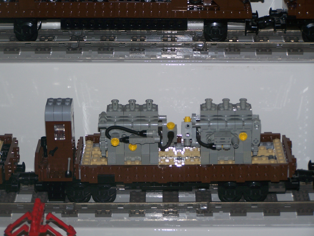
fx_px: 1062
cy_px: 118
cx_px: 157
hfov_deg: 16.8
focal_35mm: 117
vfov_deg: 12.7
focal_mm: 19.4
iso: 80
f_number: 3.2
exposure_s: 1/100
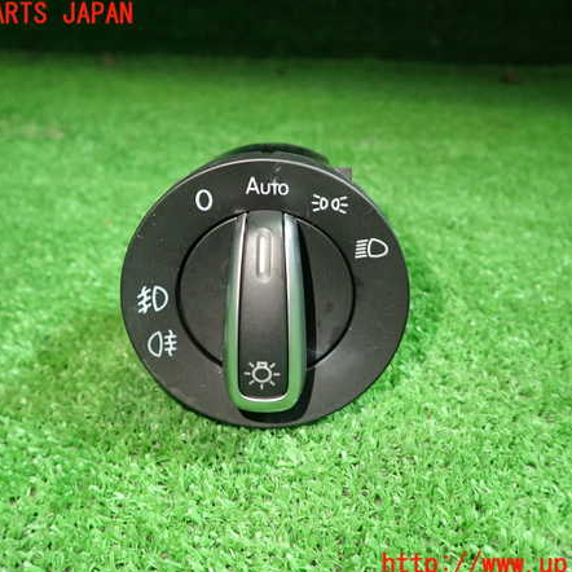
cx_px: 286
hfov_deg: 54.0
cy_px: 290
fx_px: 561
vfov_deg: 54.0
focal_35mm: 30
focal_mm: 4.5
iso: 250
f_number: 2
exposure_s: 1/30
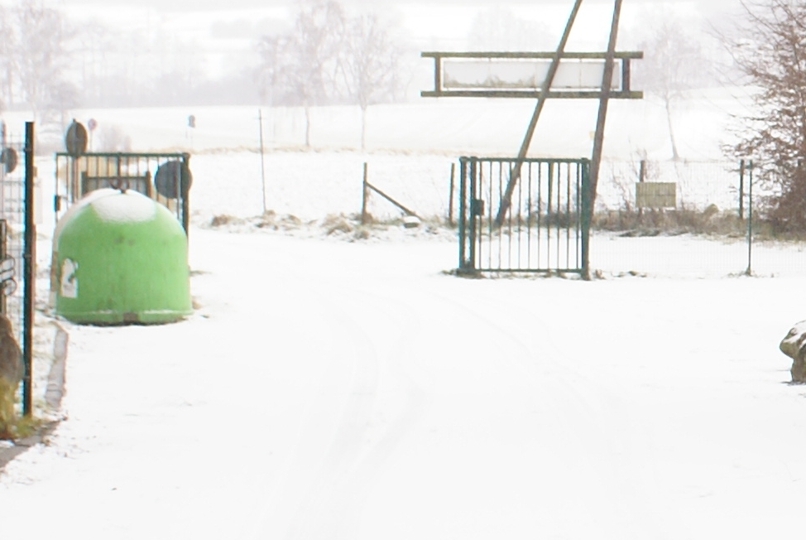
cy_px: 233
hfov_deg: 11.7
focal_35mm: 167
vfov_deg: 8.2
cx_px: 1221
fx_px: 3743
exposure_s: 1/60
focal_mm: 28
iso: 100
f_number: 5.6
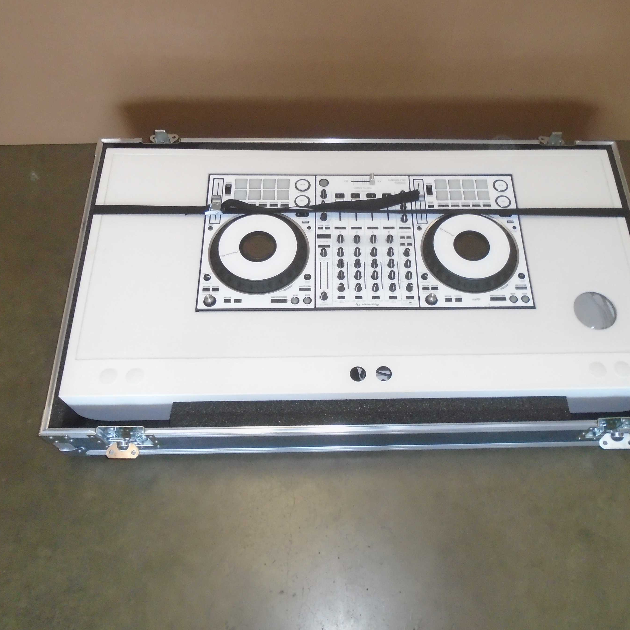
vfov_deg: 52.5
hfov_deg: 52.3
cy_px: 312
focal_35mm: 31
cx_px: 363
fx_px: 638
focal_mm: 4.6
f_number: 3.2
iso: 400
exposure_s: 1/200
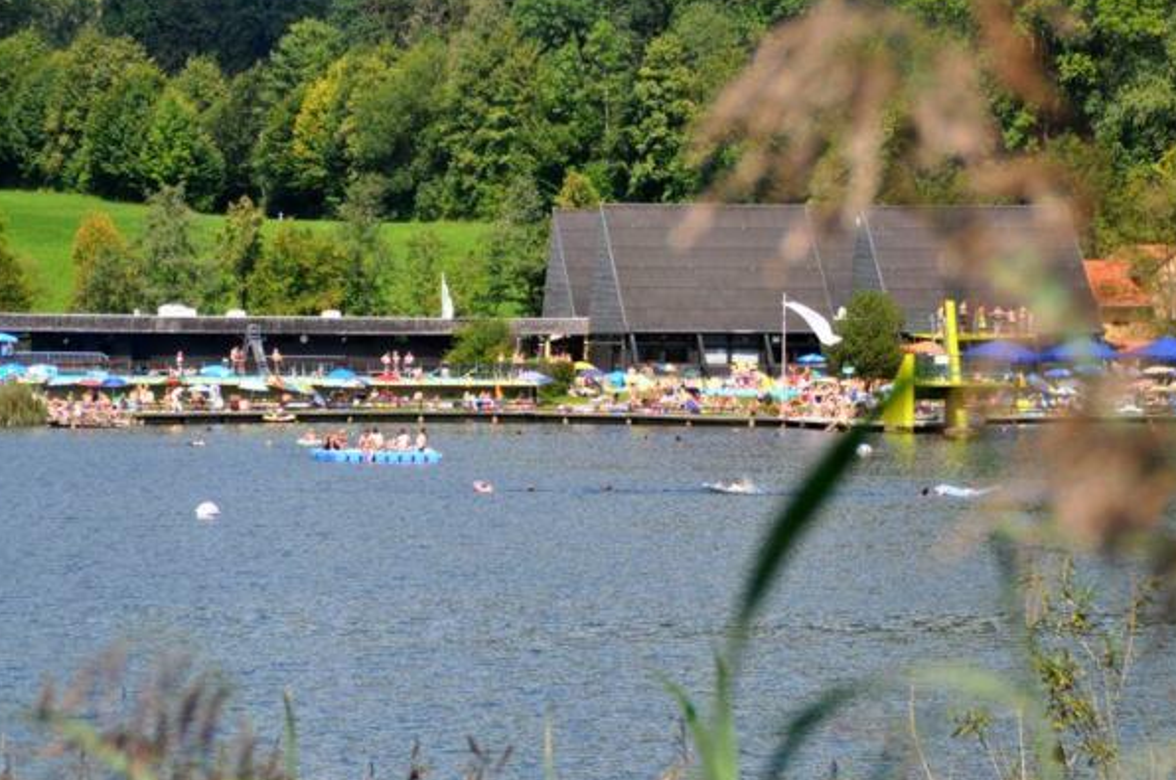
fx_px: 5445
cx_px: 559
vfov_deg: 8.2
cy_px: 409
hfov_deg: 12.3
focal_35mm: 167
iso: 200
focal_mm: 100
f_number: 6.3
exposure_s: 1/640
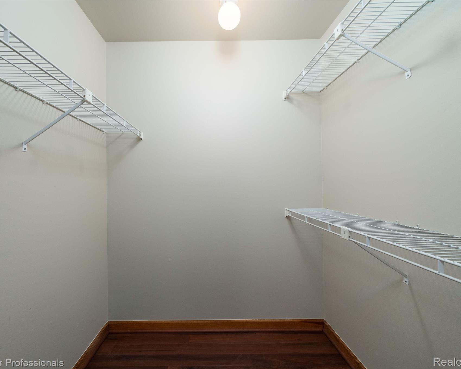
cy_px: 184
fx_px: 232
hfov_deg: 89.4
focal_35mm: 17
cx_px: 208
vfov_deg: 77.0
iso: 640
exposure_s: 1/125
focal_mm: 10
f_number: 6.4
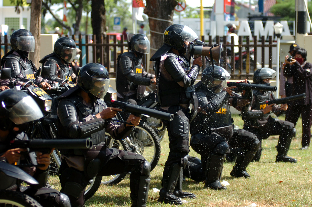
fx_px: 1039
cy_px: 104
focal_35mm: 120
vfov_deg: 11.4
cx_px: 156
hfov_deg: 17.1
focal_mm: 80
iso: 200
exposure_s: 1/1250
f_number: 2.8
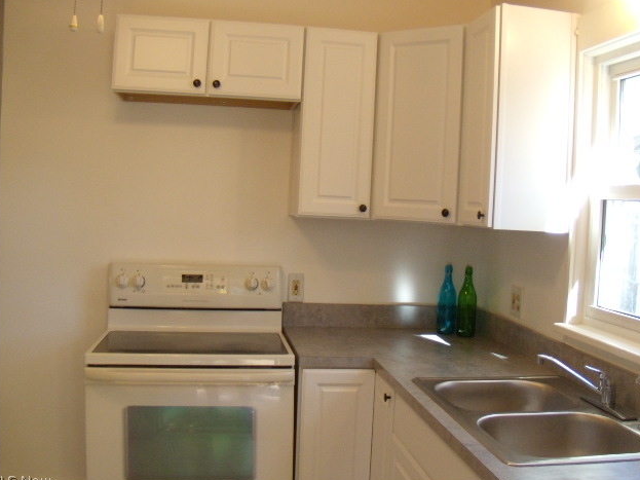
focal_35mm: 37
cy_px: 246
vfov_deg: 38.7
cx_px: 313
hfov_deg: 50.1
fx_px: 684
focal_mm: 6.4
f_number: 3.6
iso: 320
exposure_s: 1/60
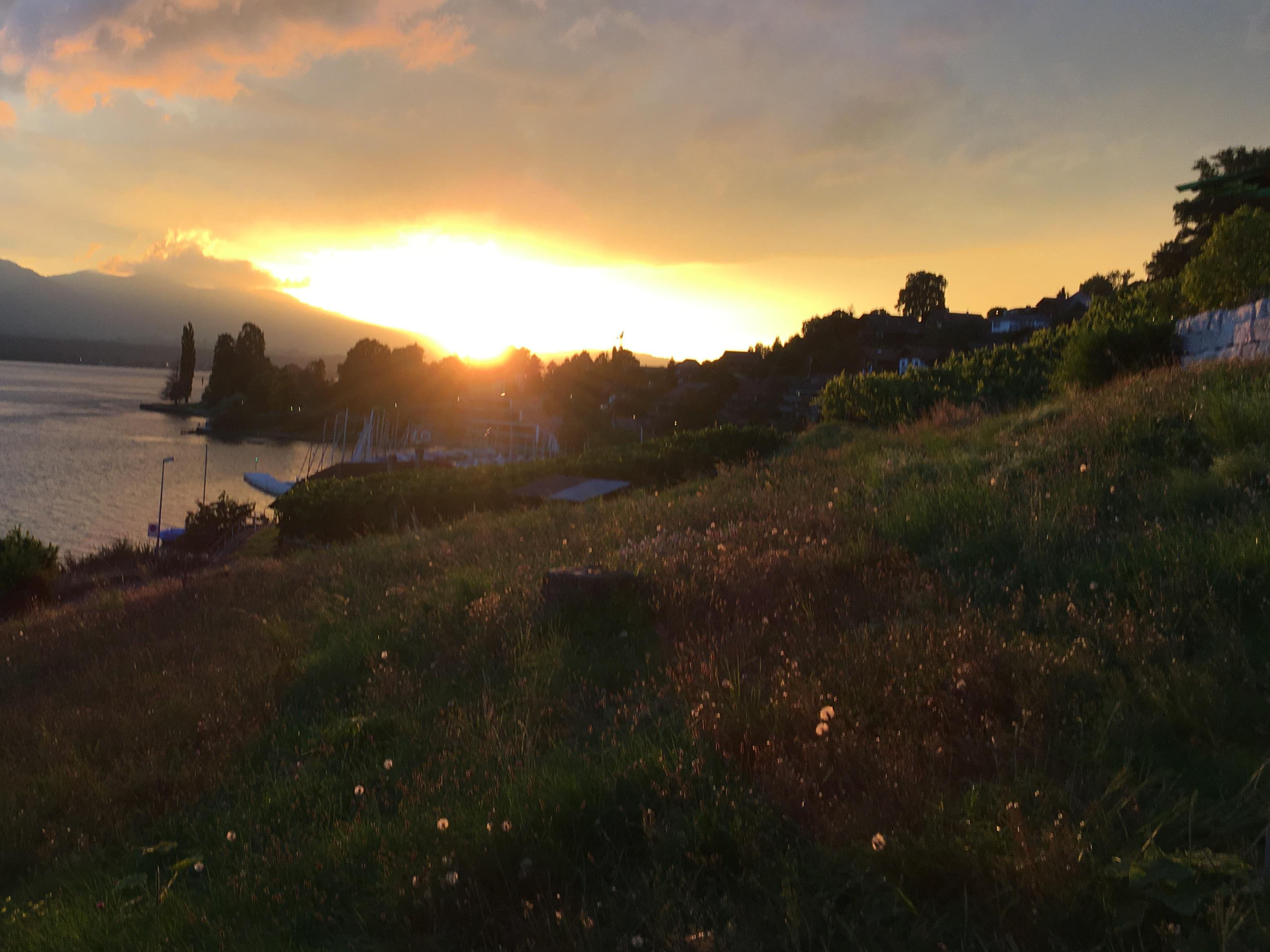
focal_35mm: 37
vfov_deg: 38.4
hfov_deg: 49.7
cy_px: 353
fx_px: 1357
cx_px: 490
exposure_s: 1/50
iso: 25
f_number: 2.2
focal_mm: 4.15
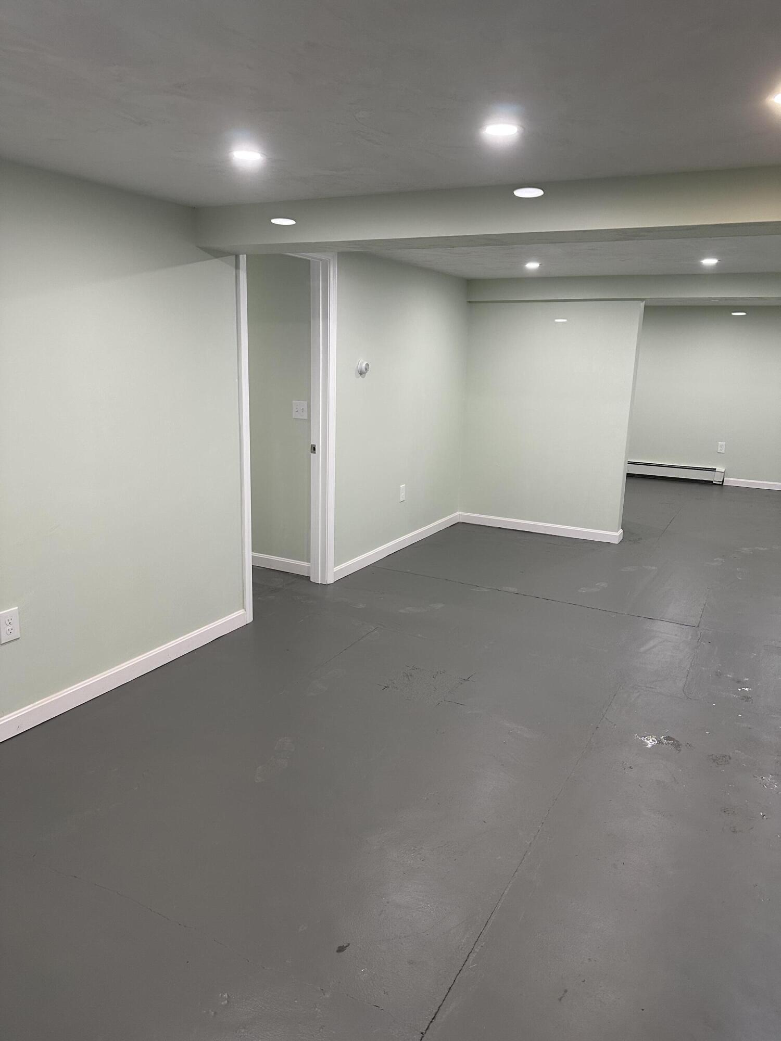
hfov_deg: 56.8
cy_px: 520
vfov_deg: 71.6
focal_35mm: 24
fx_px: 722
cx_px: 390
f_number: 1.78
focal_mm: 6.86
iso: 200
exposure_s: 1/120
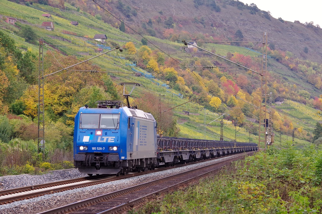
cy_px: 107
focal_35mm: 117
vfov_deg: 11.7
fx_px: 1046
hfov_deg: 17.5
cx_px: 161
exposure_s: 1/500
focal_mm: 77.5
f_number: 5.6
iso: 800
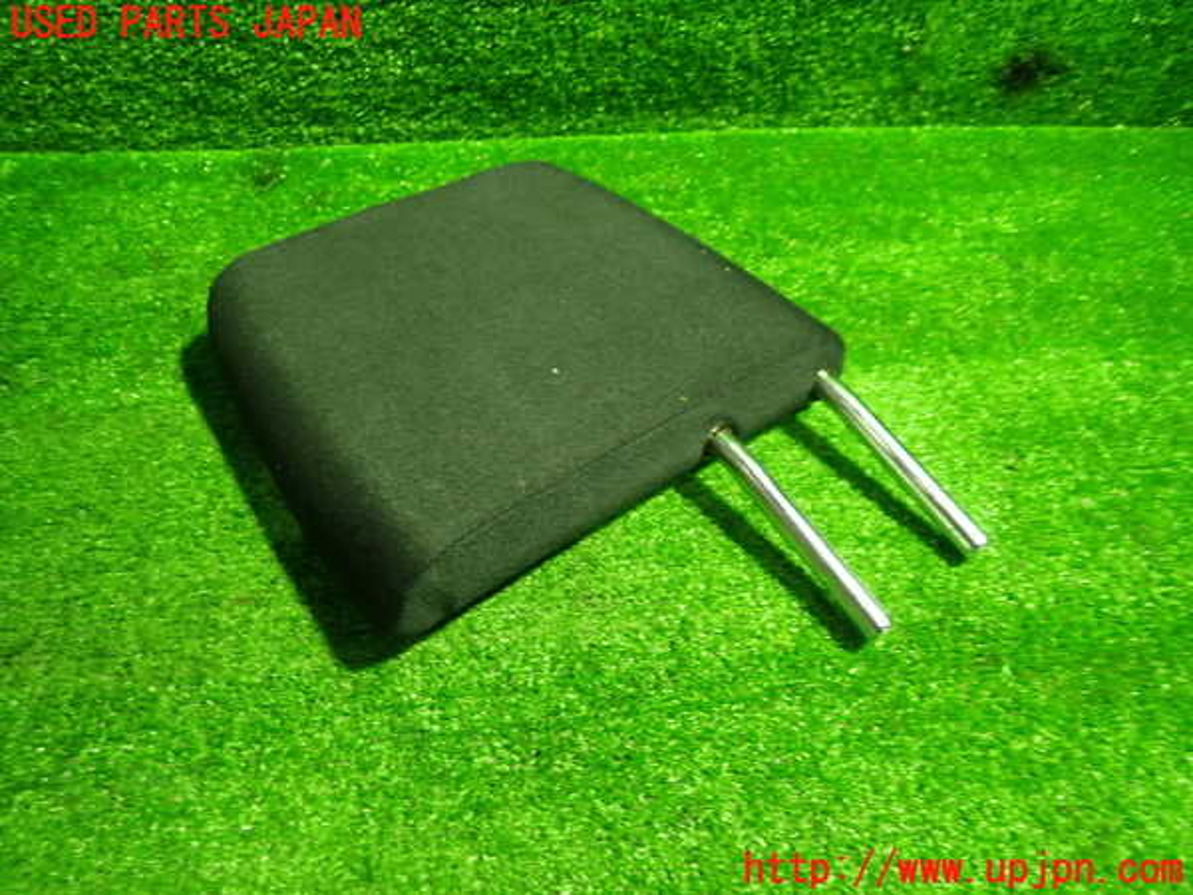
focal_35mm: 25
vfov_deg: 54.9
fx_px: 862
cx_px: 596
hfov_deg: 69.4
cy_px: 448
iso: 400
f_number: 2
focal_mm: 4.5
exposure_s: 1/30
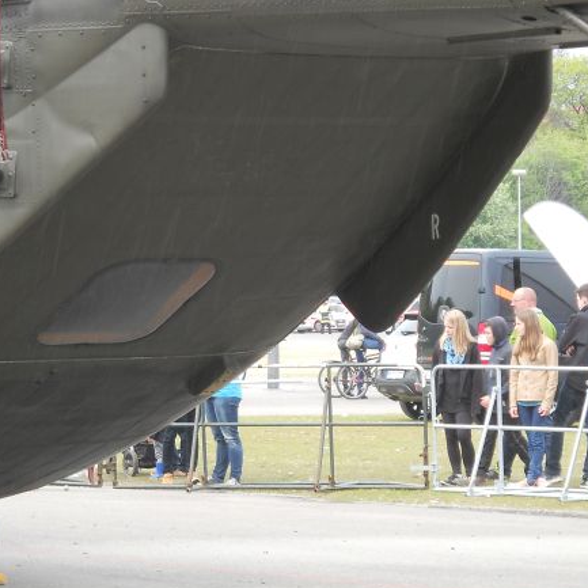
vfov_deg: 8.2
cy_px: 299
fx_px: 4093
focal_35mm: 213
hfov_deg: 8.2
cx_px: 243
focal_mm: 24.03
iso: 80
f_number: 6.7
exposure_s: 1/60
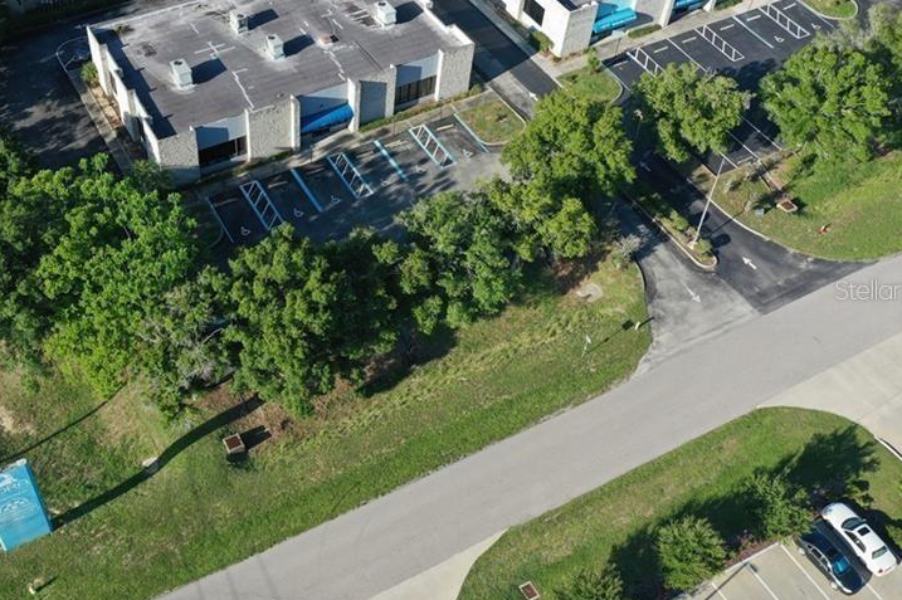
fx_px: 1001
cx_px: 309
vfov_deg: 33.4
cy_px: 289
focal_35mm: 40
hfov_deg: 47.8
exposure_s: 1/320
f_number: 5.6
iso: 100
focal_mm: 10.26
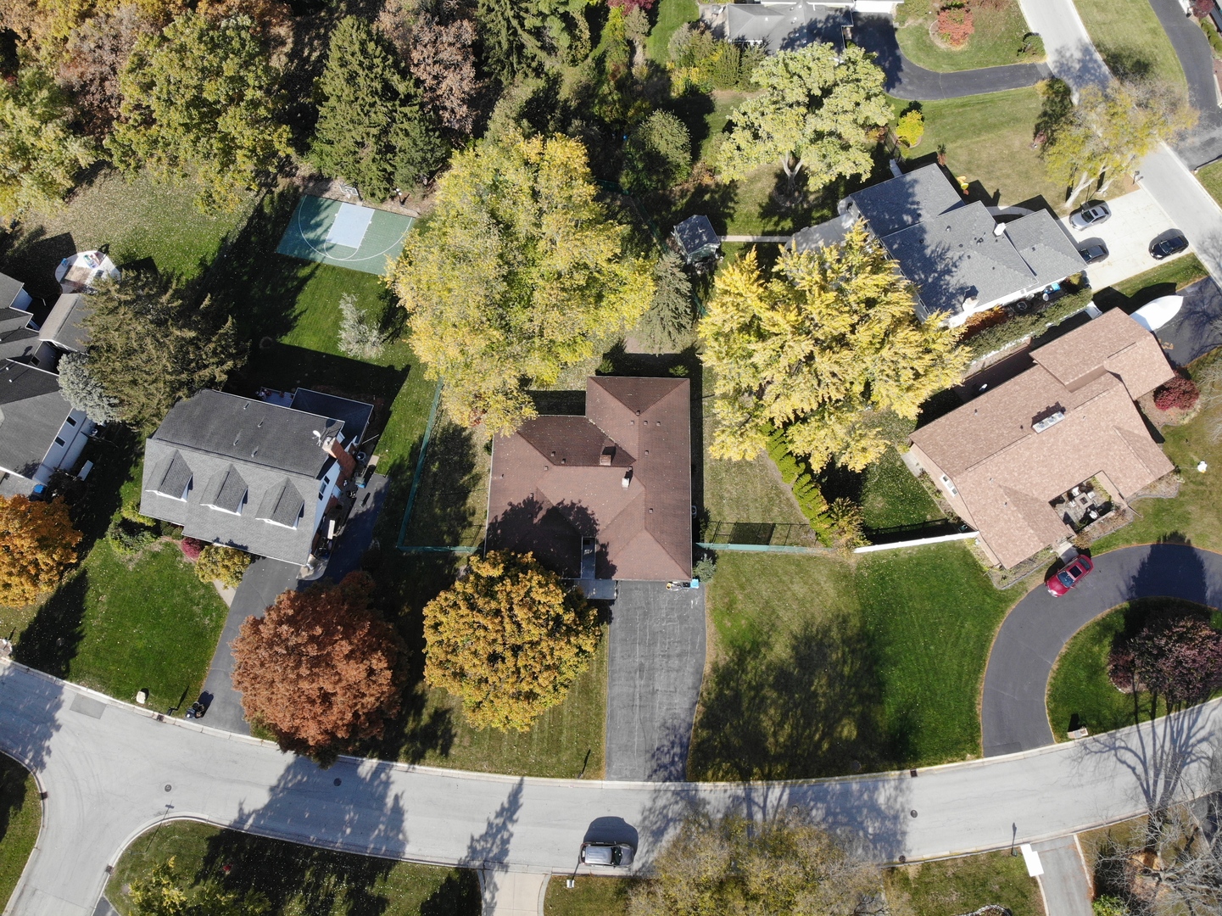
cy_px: 458
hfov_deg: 71.6
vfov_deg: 56.8
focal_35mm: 24
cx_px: 611
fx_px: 847
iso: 100
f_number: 2.8
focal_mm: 4.5
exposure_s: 1/475
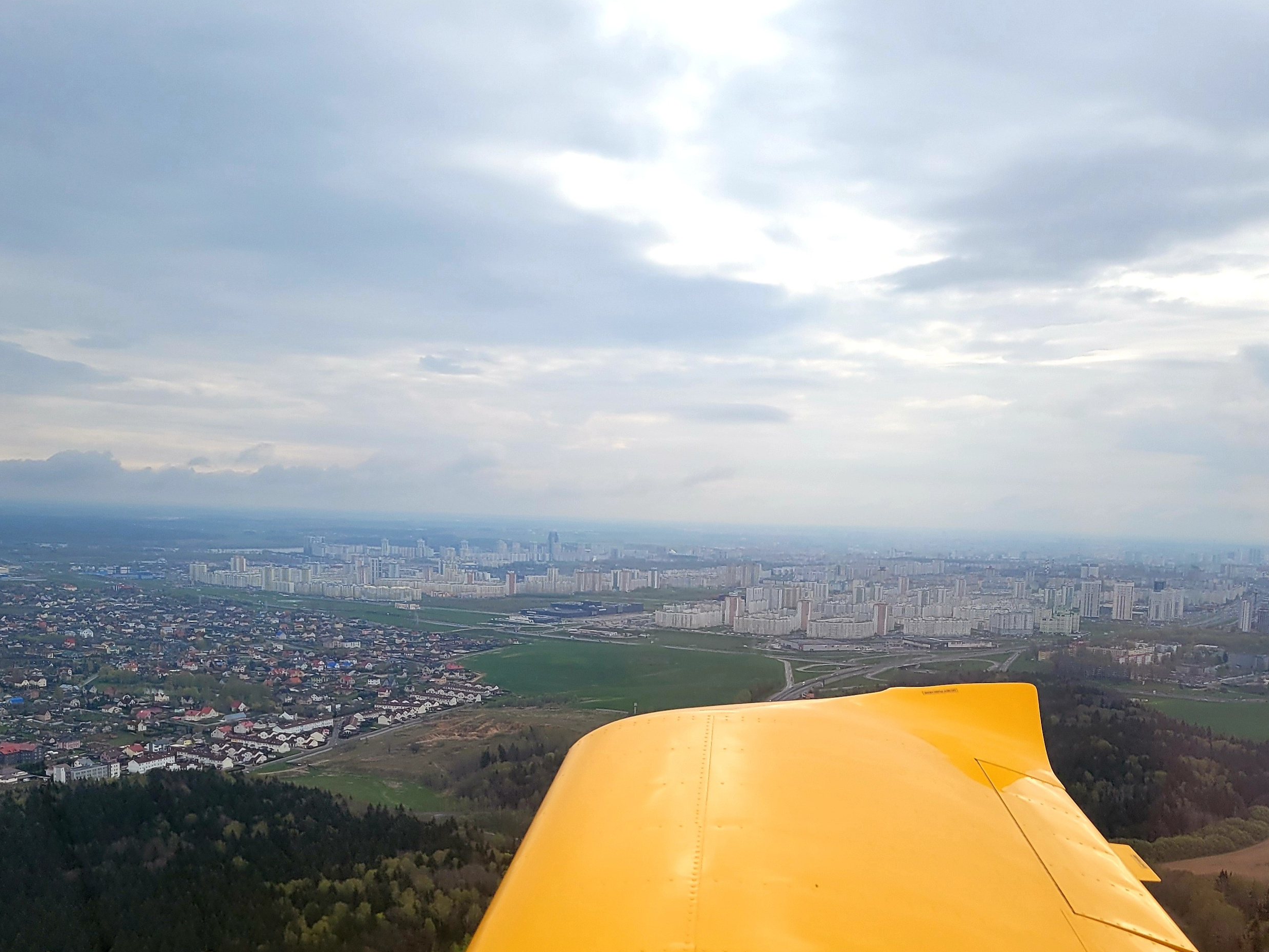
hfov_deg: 65.3
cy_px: 493
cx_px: 633
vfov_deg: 51.3
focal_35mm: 27
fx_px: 990
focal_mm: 5.4
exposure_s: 1/2000
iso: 40
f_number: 1.8
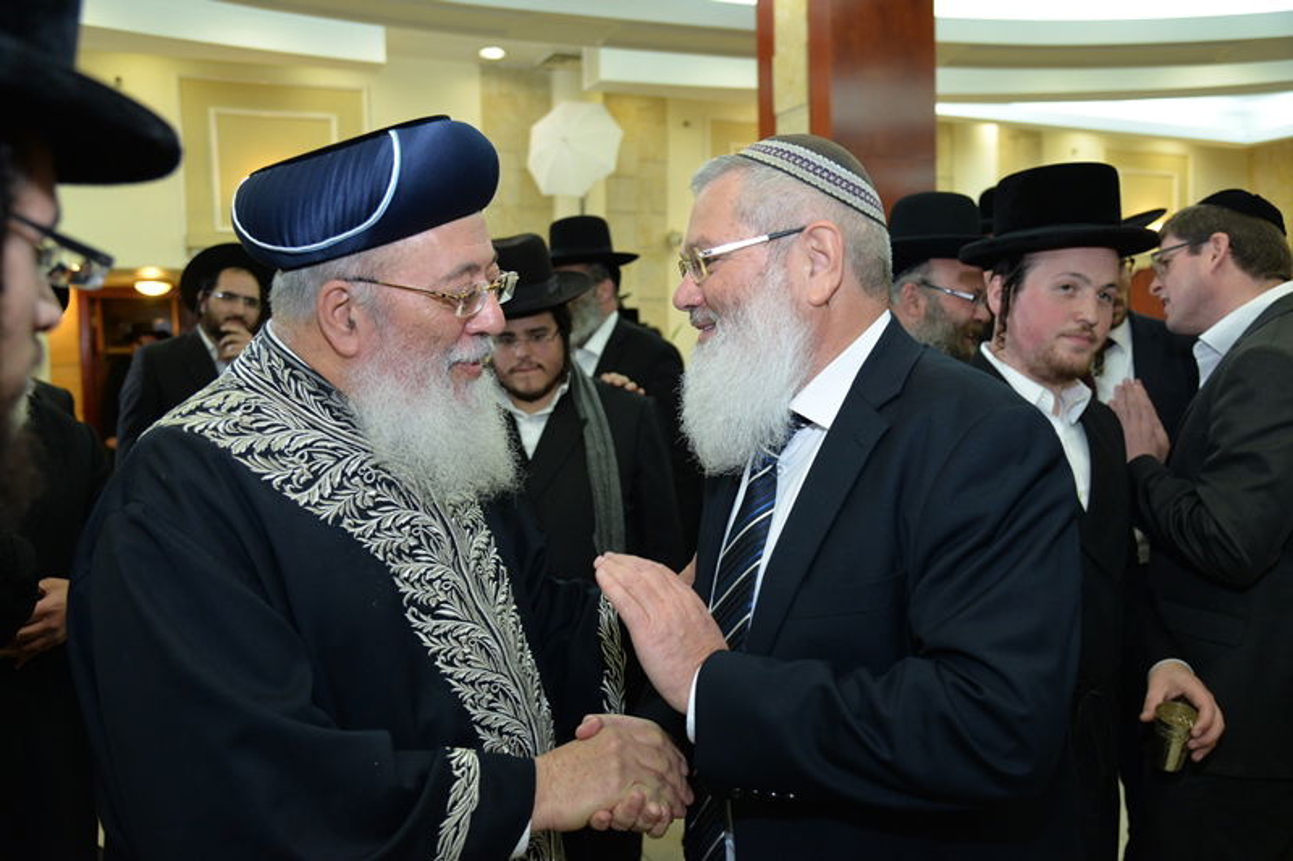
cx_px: 646
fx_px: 1113
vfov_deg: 42.3
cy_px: 430
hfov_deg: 60.3
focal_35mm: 31
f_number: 4
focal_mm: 31
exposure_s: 1/125
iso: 1000
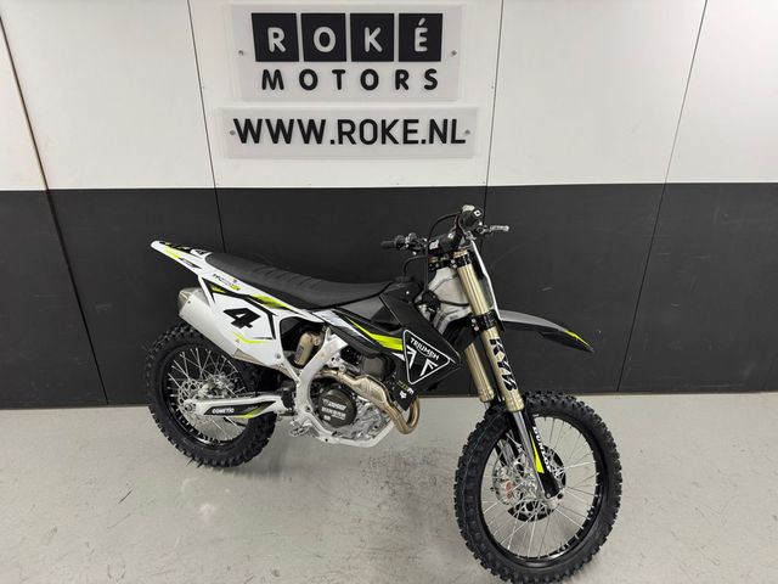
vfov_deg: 56.8
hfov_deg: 71.6
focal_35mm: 24
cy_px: 292
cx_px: 389
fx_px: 539
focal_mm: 6.76
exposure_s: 1/100
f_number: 1.78
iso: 200
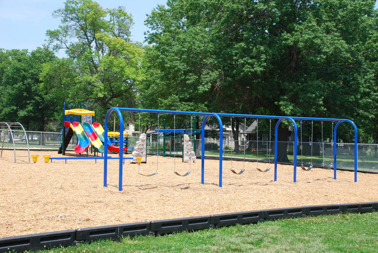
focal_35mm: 42
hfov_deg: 46.4
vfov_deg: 32.0
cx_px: 189
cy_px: 126
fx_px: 441
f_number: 6.3
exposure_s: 1/160
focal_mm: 28
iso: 100
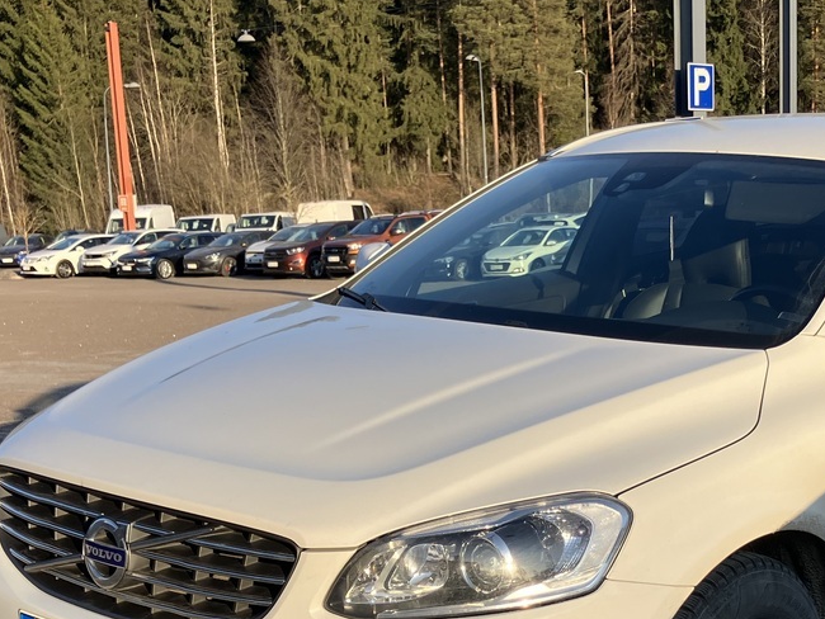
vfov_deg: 23.2
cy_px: 523
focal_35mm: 62
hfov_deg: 31.0
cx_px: 538
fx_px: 1478
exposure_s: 1/952
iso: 32
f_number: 1.8
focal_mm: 3.99
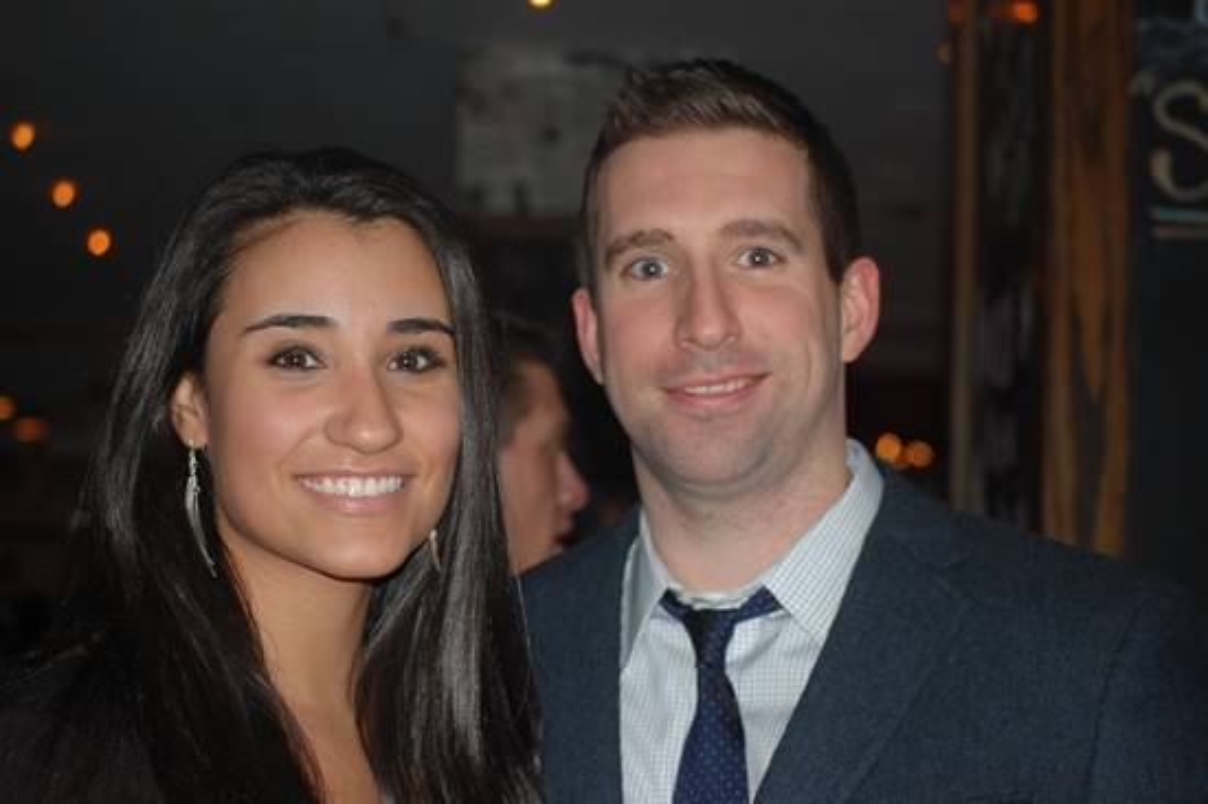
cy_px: 402
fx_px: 2767
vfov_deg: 16.5
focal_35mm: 82
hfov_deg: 24.6
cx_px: 604
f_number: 4
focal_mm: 55
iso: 400
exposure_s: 1/60
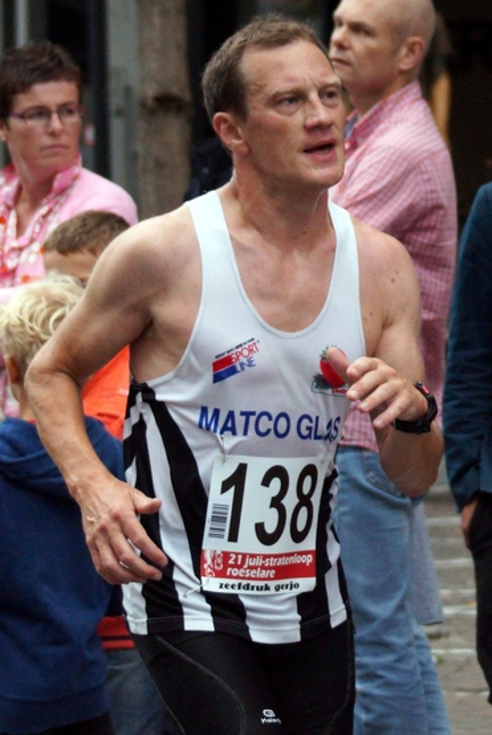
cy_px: 344
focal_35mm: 122
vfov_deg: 16.8
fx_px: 2487
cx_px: 243
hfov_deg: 11.3
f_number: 4.5
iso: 1600
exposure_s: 1/2000
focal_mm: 75
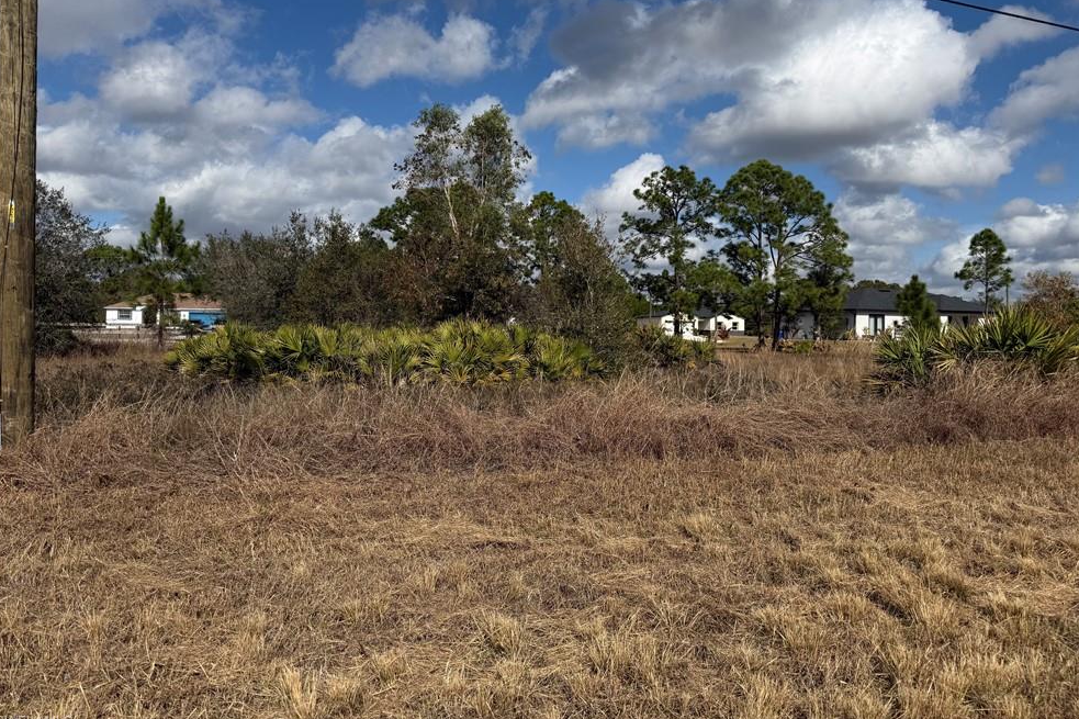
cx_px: 554
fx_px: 779
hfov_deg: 69.4
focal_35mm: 26
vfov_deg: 49.4
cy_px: 311
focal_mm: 6.76
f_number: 1.78
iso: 80
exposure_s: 1/9091
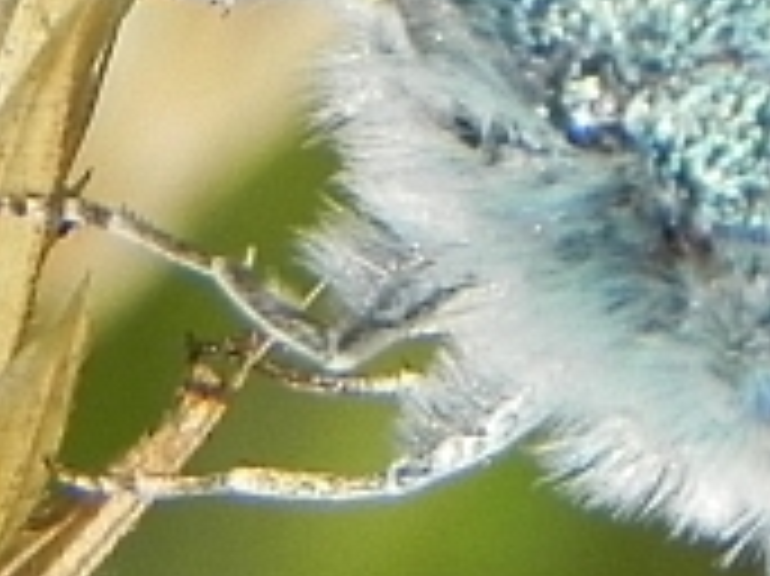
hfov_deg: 2.6
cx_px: 275
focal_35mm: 771
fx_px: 17138
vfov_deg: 1.9
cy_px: -684
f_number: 6.3
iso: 160
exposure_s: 1/573
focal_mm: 23
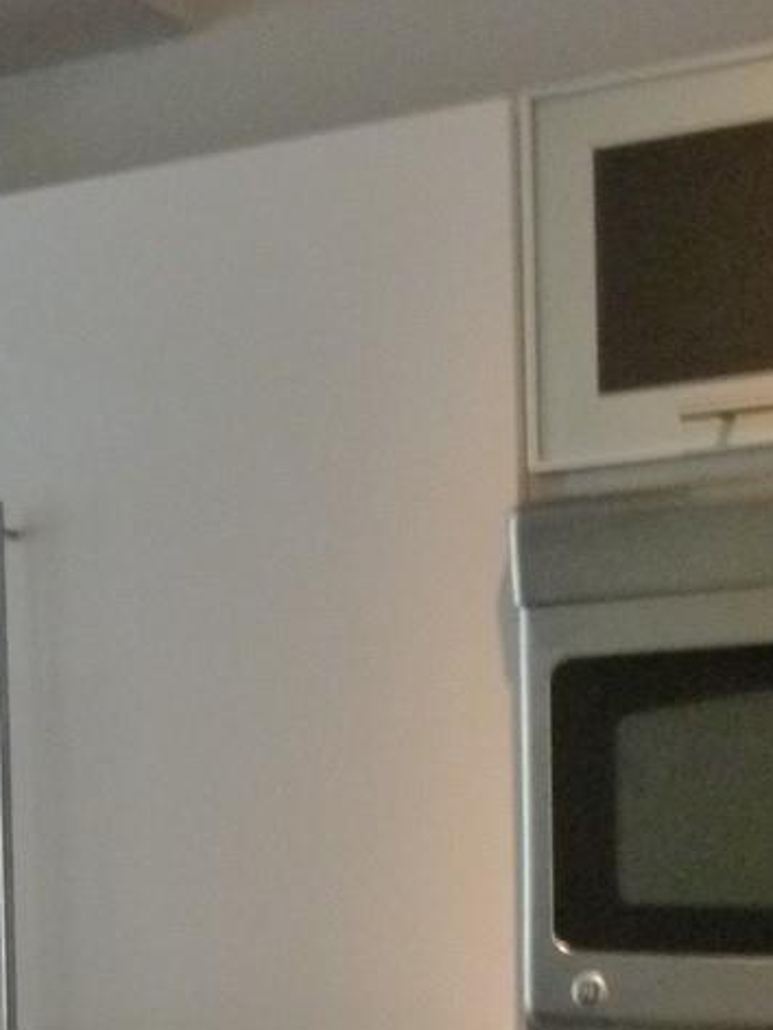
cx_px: -478
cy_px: 1026
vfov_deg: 20.0
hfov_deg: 14.3
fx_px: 2829
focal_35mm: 95
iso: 400
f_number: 3.3
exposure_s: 1/50
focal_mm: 5
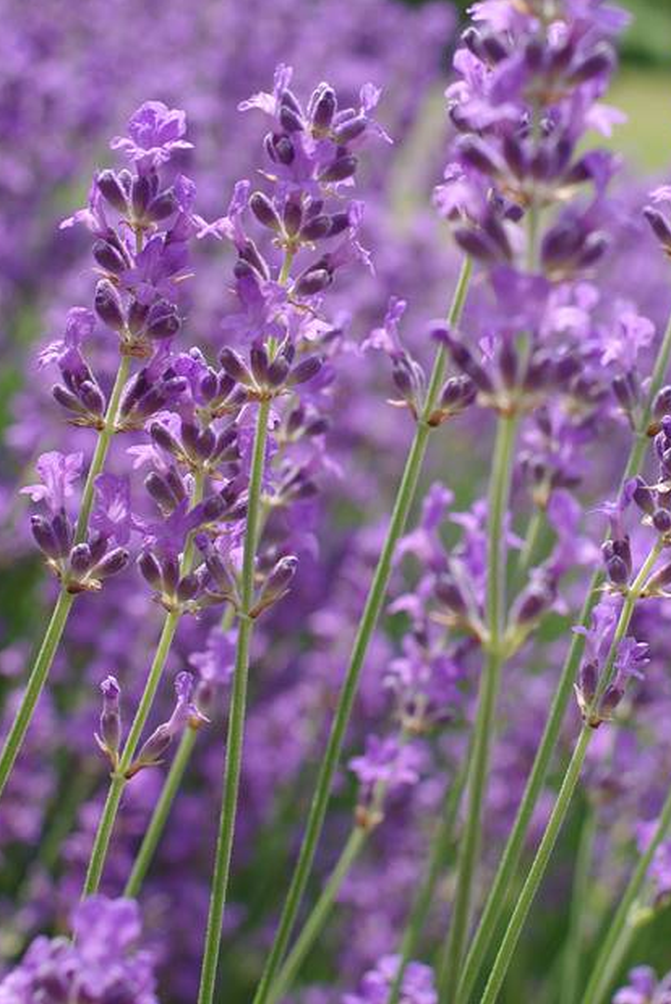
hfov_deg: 15.9
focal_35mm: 86
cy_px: 435
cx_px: 440
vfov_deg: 23.6
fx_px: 2399
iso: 100
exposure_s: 1/100
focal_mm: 35
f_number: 7.1
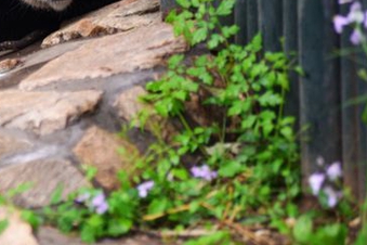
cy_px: -55
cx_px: -95
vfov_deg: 2.4
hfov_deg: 3.7
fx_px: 5719
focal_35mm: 561
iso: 640
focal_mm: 200
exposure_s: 1/250
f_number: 2.8
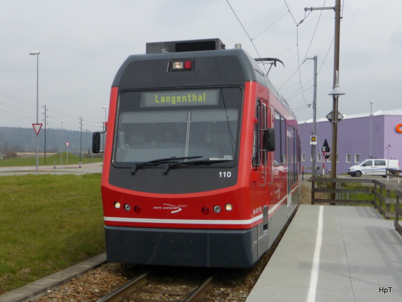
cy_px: 151
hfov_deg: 58.4
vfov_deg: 45.4
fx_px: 360
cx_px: 201
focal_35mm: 31
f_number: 4
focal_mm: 5.4
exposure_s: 1/1000
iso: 100
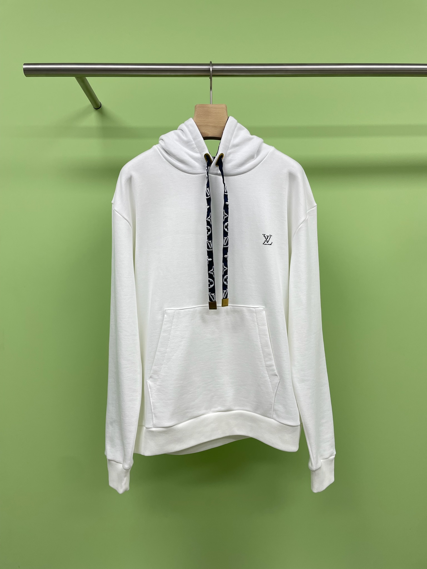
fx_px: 428
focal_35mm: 26
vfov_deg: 67.3
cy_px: 284
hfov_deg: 53.1
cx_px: 214
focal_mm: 4.2
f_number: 1.6
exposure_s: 1/100
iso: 32
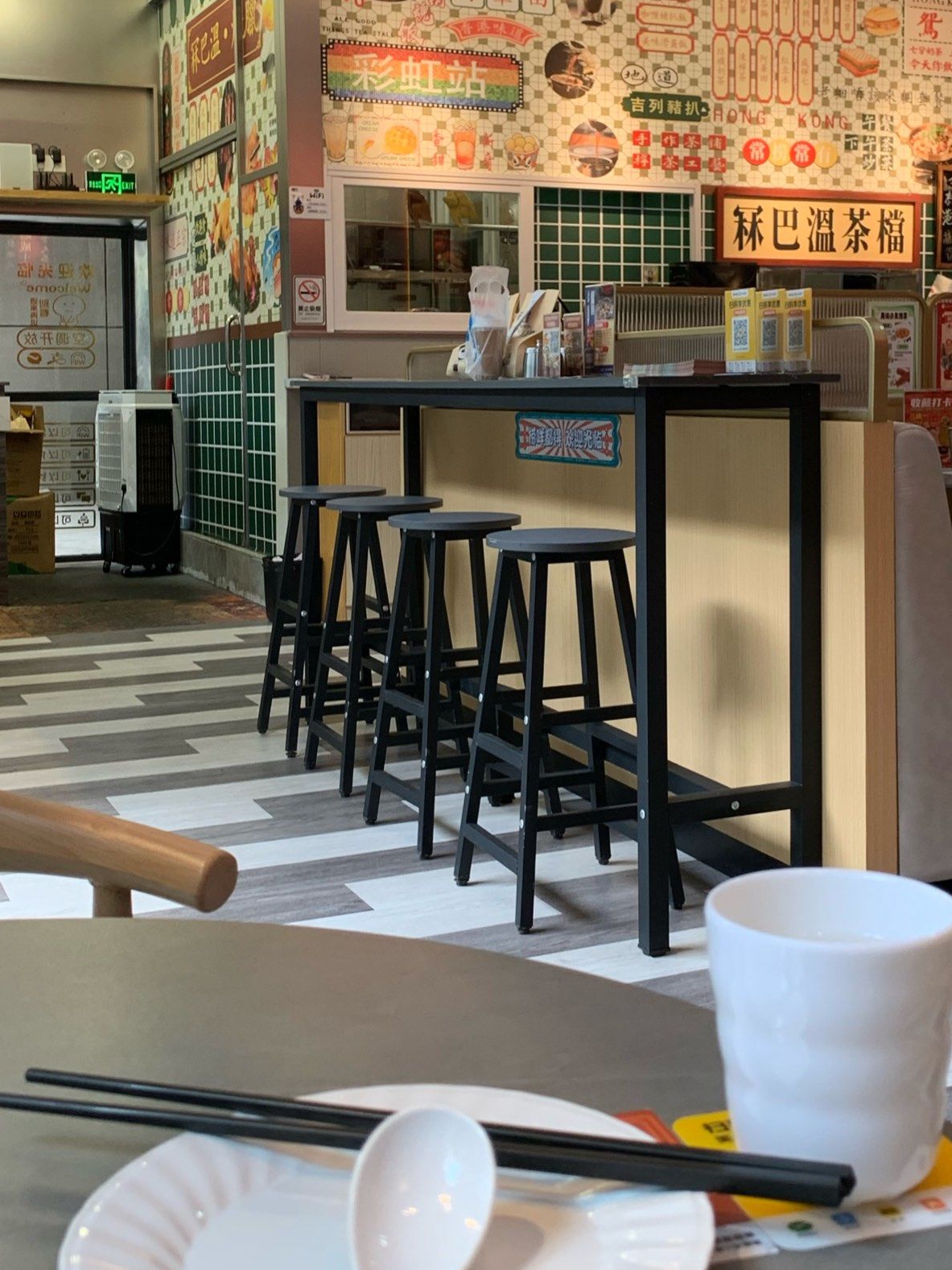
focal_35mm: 45
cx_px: 540
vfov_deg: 41.7
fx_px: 1650
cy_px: 467
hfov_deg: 32.1
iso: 50
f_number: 1.8
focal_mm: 4.25
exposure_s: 1/50
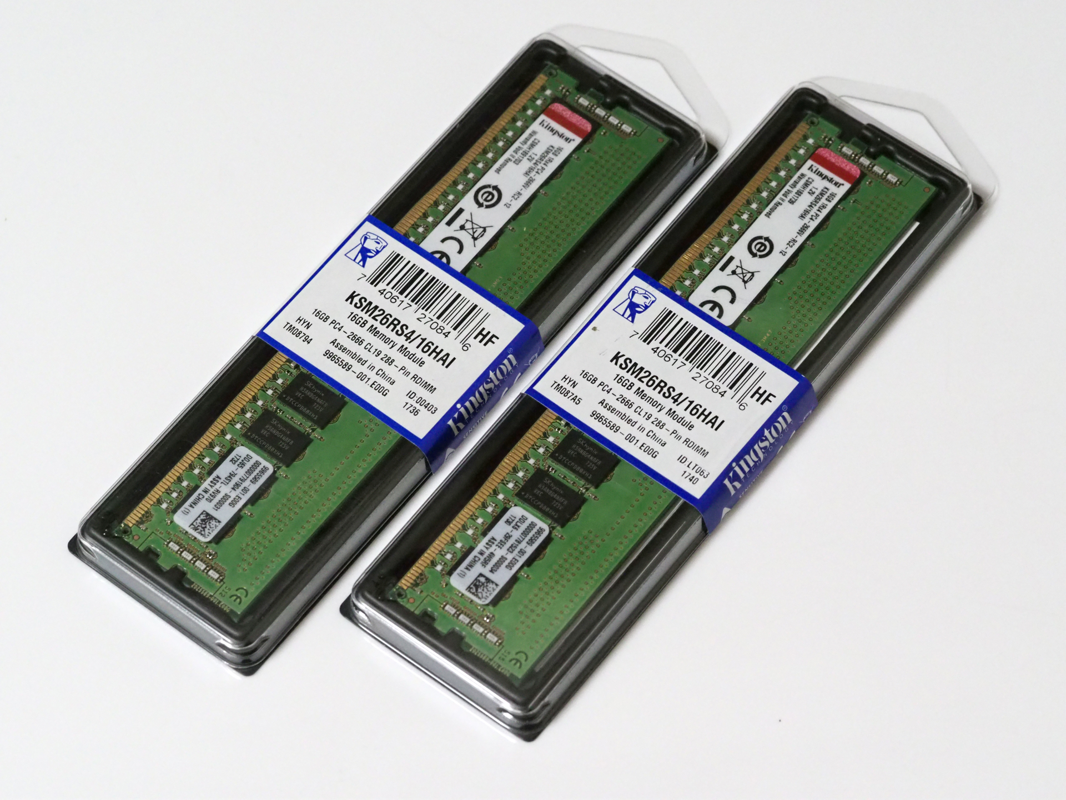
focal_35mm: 120
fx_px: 3695
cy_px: 400
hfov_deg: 16.4
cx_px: 533
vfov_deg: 12.3
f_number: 5.6
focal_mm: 60
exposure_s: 1/125
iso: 5000
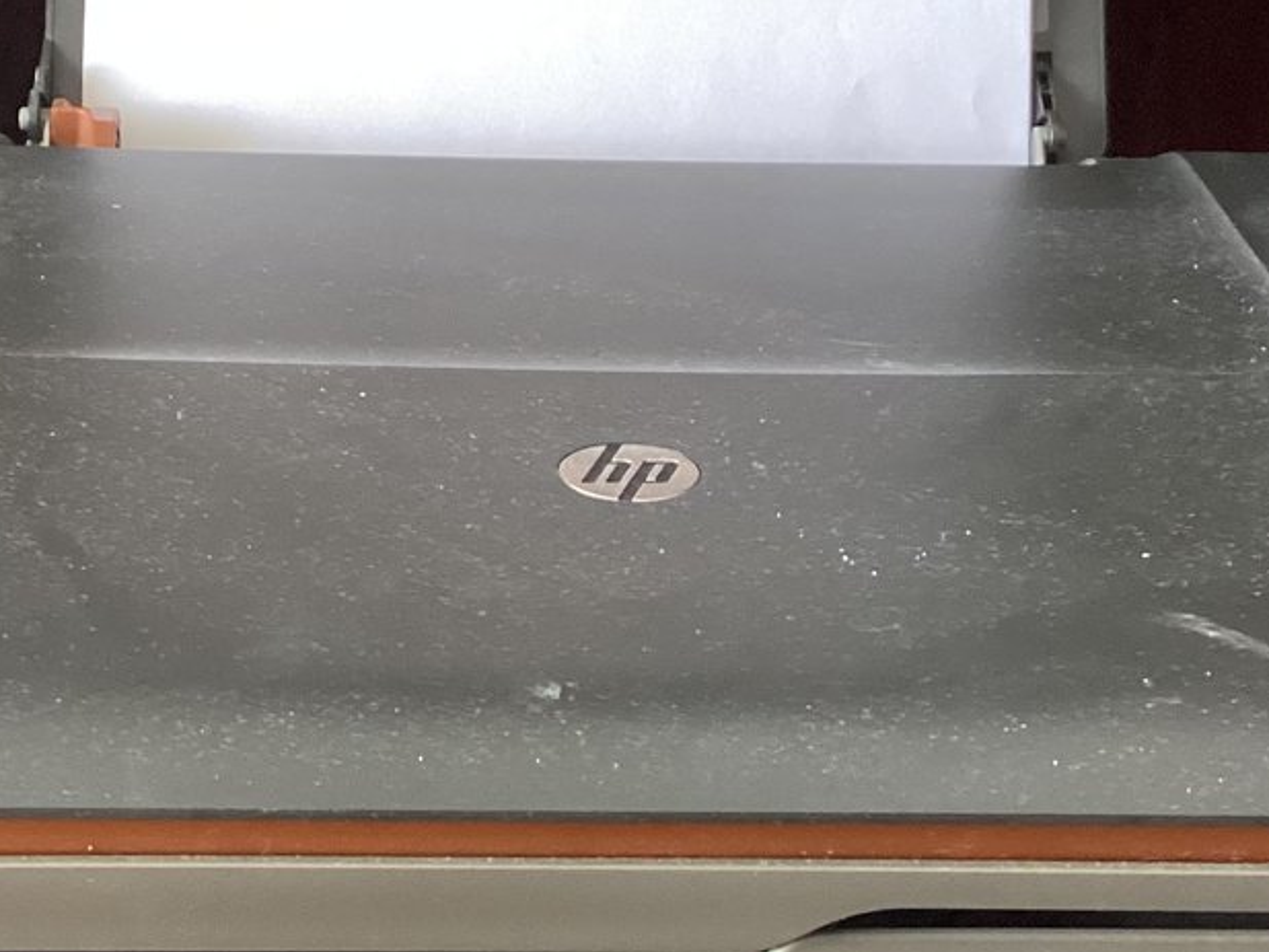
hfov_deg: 25.6
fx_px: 2787
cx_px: 585
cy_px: 505
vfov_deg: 19.4
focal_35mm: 76
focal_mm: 3.3
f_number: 2.4
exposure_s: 1/60
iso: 320
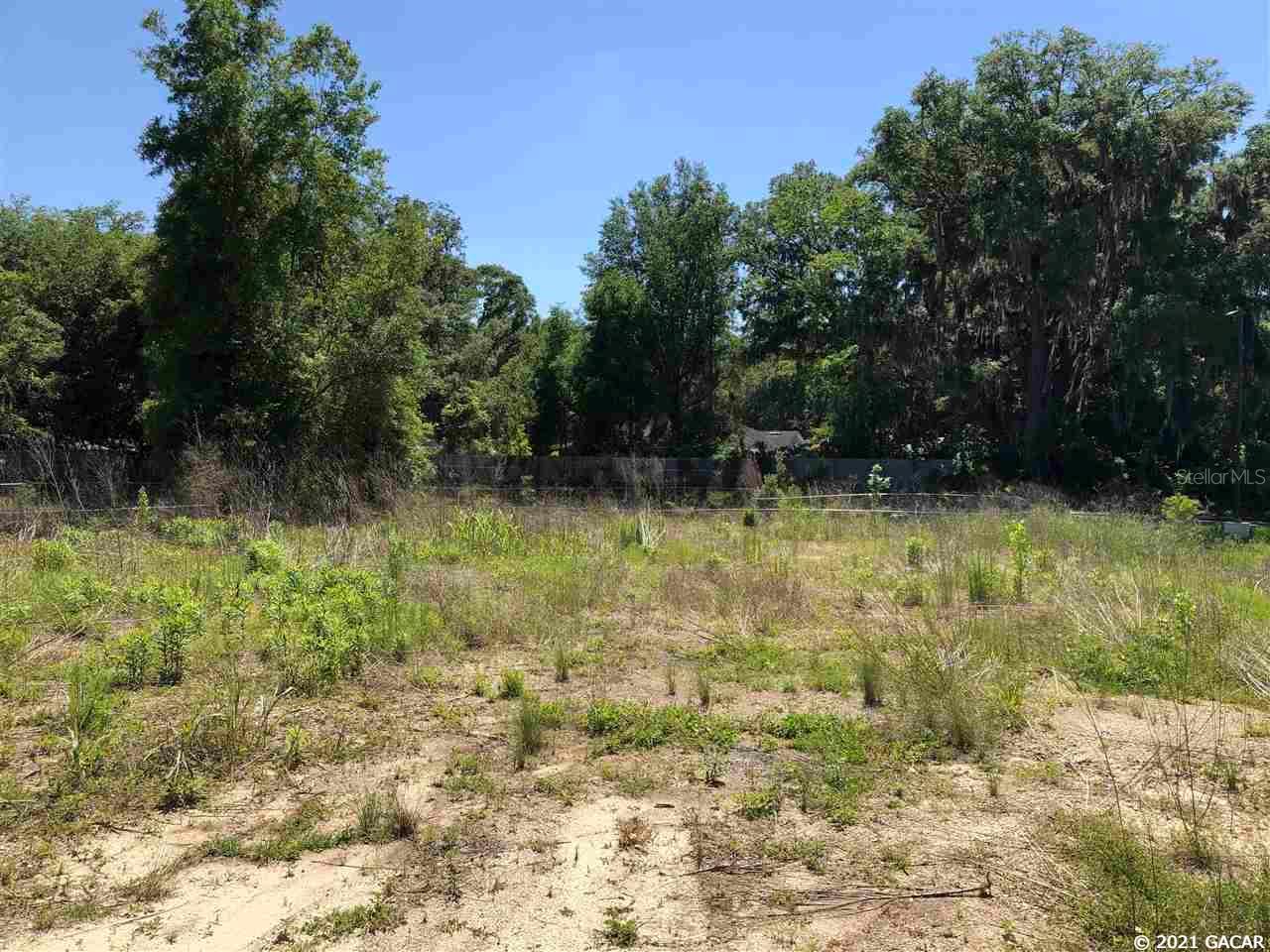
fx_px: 1027
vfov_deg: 49.7
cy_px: 476
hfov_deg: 63.4
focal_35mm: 28
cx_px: 635
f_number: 1.8
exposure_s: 1/1412
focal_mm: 3.99
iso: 20
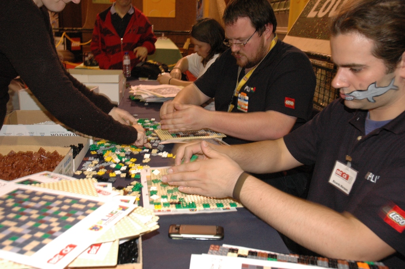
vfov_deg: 36.8
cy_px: 134
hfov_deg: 53.2
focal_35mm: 36
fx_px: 404
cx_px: 202
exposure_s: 1/20
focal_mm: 24
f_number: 6.3
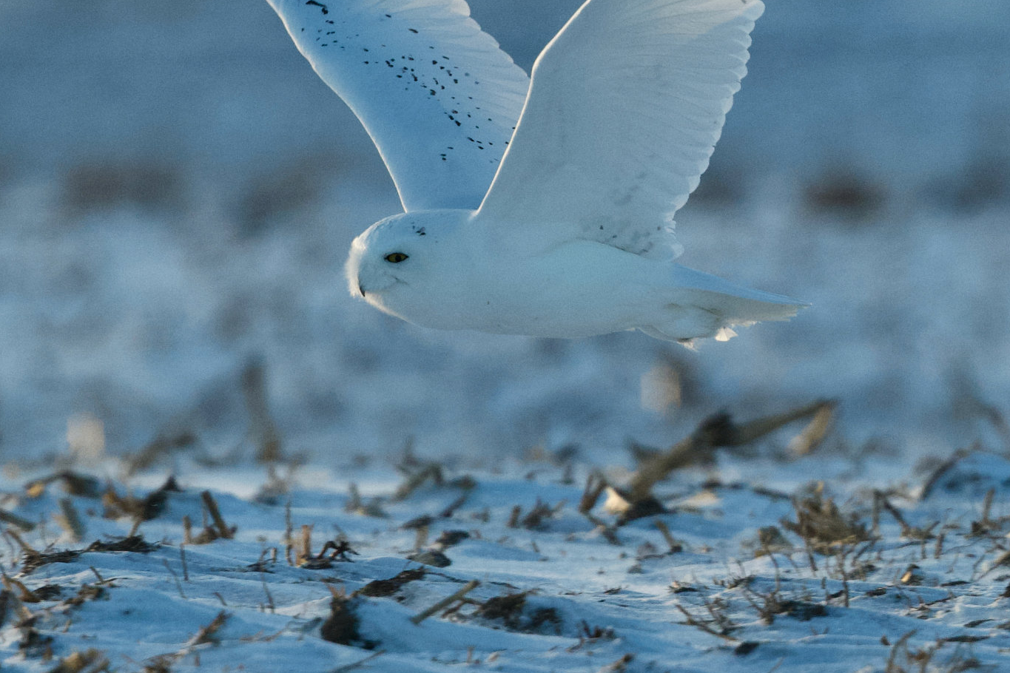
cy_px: 234
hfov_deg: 1.5
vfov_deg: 1.0
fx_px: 39303
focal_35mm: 1401
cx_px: 292
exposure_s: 1/1250
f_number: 6.3
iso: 800
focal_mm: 500
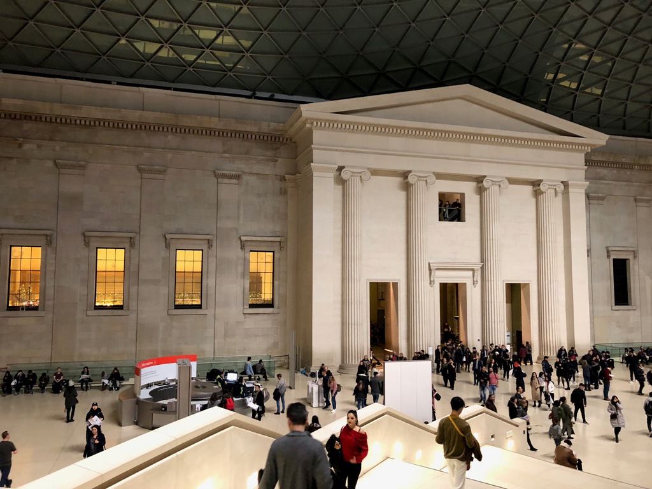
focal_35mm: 28
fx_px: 527
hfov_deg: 63.4
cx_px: 326
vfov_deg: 49.7
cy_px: 244
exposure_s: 1/6
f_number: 1.8
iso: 80
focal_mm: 3.99
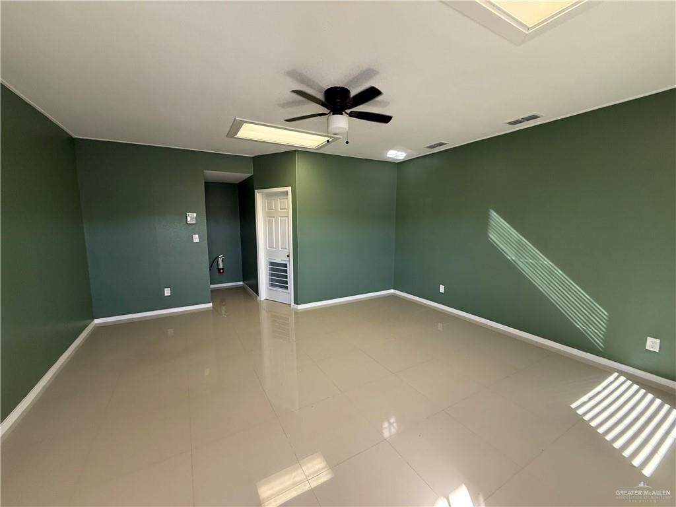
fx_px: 273
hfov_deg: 102.1
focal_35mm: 14
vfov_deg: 85.7
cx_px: 338
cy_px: 254
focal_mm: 2.22
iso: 400
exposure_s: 1/120
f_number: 2.2
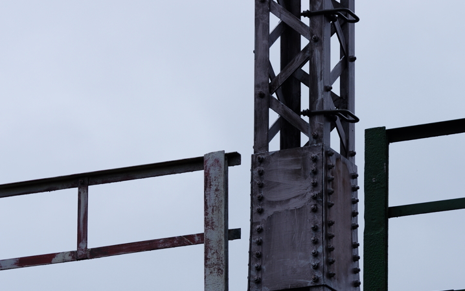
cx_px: 315
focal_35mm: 235
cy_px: 213
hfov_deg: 8.9
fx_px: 2979
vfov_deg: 5.6
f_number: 6.3
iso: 100
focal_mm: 108
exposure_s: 1/15
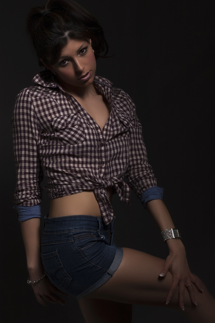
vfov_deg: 27.0
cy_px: 162
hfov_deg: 18.2
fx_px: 673
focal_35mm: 75
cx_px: 108
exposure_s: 1/500
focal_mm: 50
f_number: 11
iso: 200
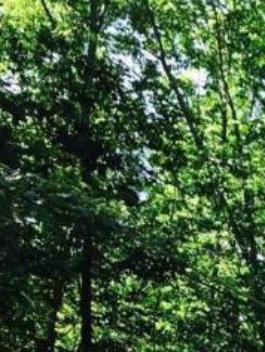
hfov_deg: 14.6
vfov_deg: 18.3
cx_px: 399
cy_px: 542
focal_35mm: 94
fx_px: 959
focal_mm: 4.15
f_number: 2.2
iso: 32
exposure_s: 1/297
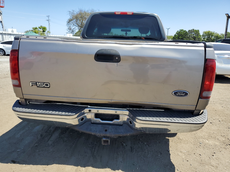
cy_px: 86
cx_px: 115
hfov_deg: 67.3
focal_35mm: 26
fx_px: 173
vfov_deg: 53.1
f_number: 1.5
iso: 50
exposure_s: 1/2000
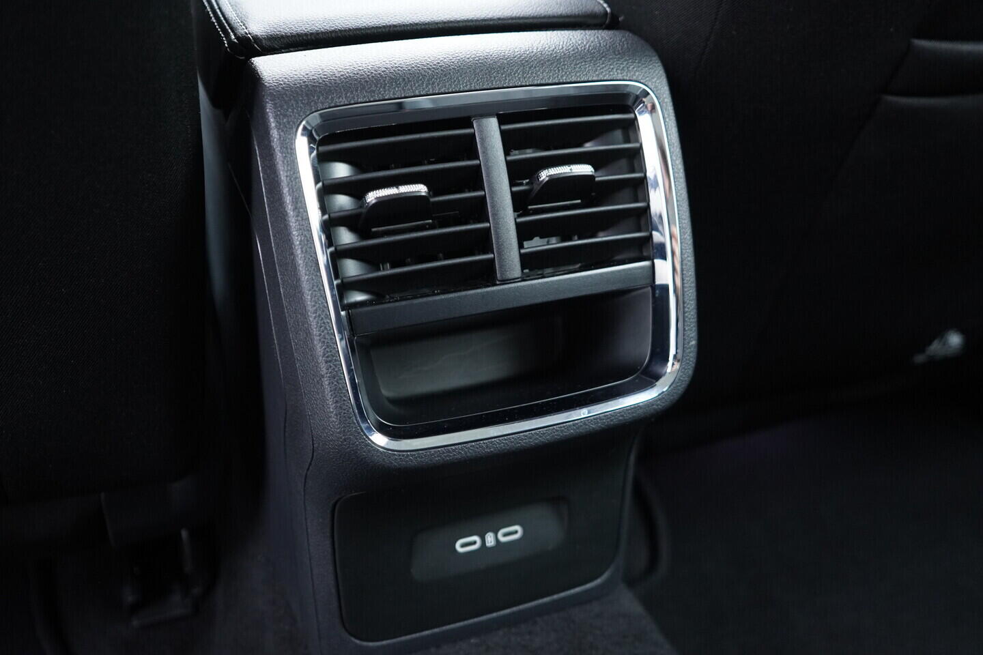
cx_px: 492
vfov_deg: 36.9
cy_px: 328
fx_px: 983
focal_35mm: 36
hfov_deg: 53.1
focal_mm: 24
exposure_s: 1/40
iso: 1600
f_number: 2.8
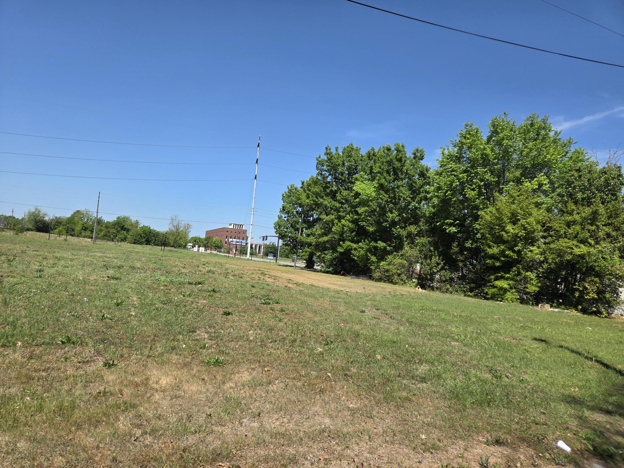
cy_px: 234
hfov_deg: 73.9
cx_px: 312
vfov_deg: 58.9
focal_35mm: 23
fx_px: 415
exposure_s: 1/5699
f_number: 1.8
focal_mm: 5.4
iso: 80
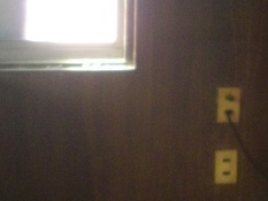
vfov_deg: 10.2
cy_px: 124
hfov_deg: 13.4
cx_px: -20
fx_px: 1123
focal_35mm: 145
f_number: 2.8
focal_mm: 6.2
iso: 242
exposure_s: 1/50
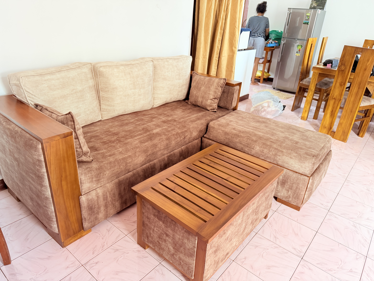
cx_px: 187
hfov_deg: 71.6
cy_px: 140
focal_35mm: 24
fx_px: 259
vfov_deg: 56.8
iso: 200
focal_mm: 6.76
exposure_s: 1/106
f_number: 1.78
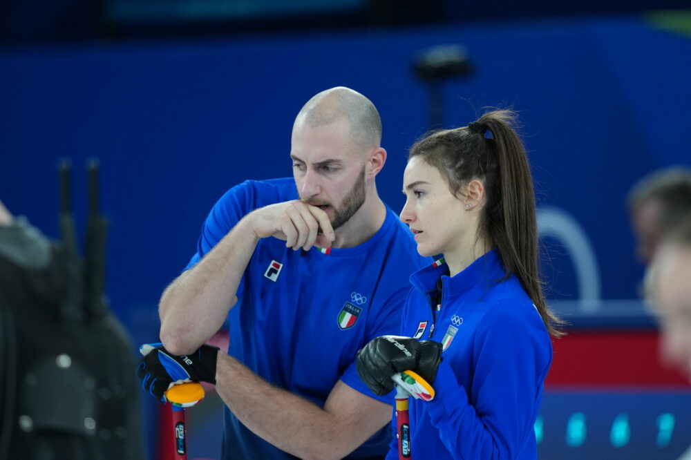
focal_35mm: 600
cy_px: 230
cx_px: 346
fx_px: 11512
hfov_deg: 3.4
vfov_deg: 2.3
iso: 800
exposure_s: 1/1000
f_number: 2.8
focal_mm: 400
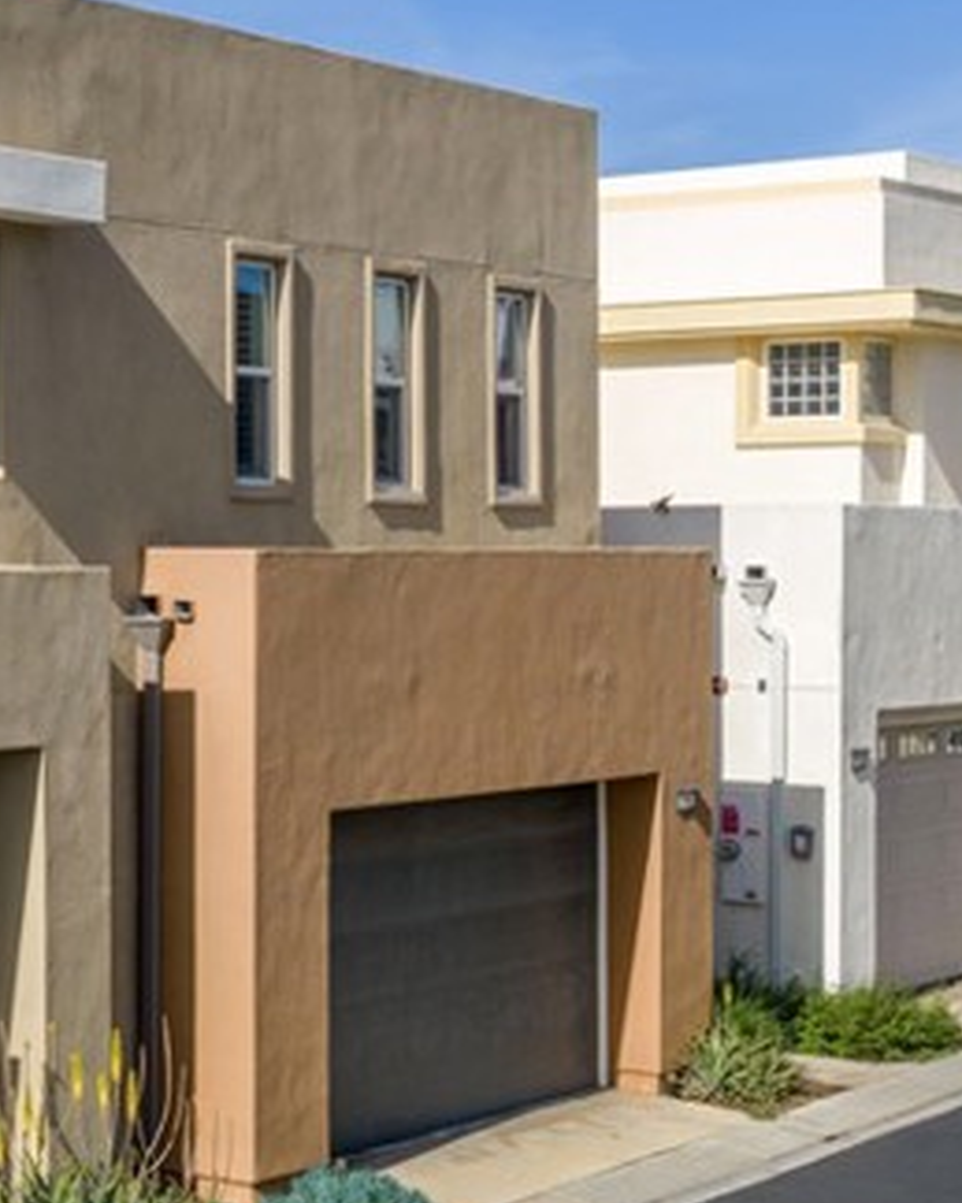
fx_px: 2955
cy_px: 566
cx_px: -453
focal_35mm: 83
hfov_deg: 16.9
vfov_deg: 23.0
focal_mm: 14.45
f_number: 2.8
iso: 125
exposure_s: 1/4000
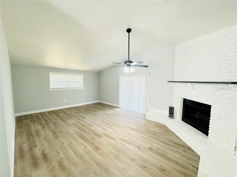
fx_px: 96
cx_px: 118
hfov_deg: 102.1
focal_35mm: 14
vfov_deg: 85.7
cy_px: 88
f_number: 2.2
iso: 500
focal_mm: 2.22
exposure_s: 1/60
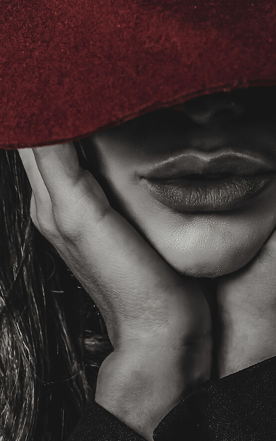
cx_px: 187
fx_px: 2802
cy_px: 349
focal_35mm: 233
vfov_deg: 9.0
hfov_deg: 5.6
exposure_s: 1/250
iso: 100
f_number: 5.6
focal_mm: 85
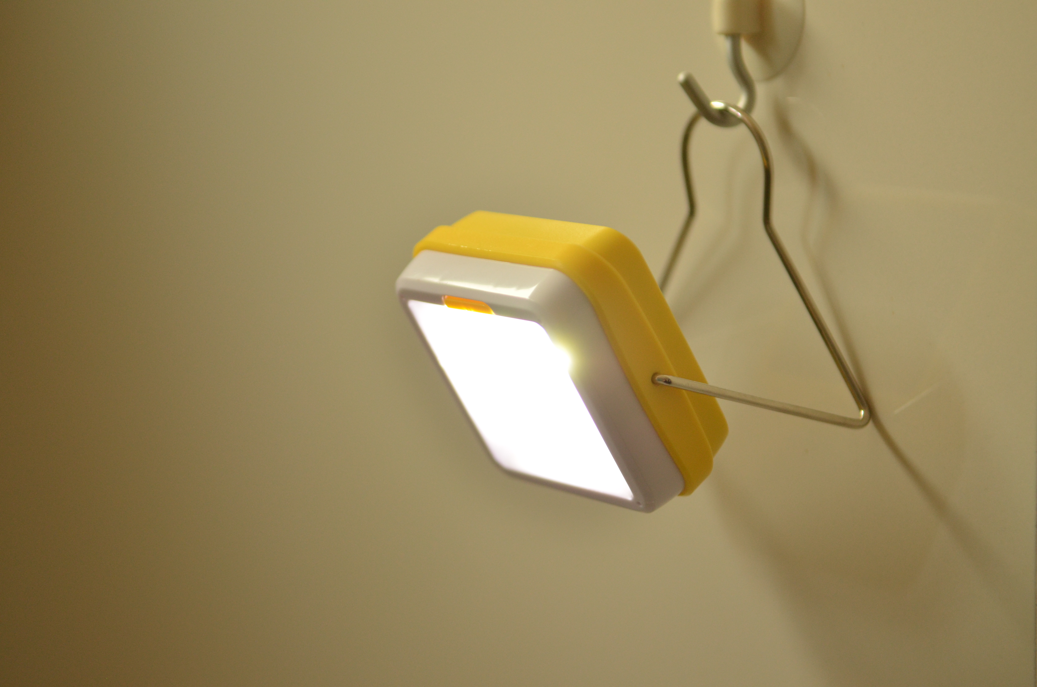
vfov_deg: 16.5
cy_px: 344
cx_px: 518
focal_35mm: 82
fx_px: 2372
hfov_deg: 24.7
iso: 800
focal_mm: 55
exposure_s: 1/50
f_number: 2.8
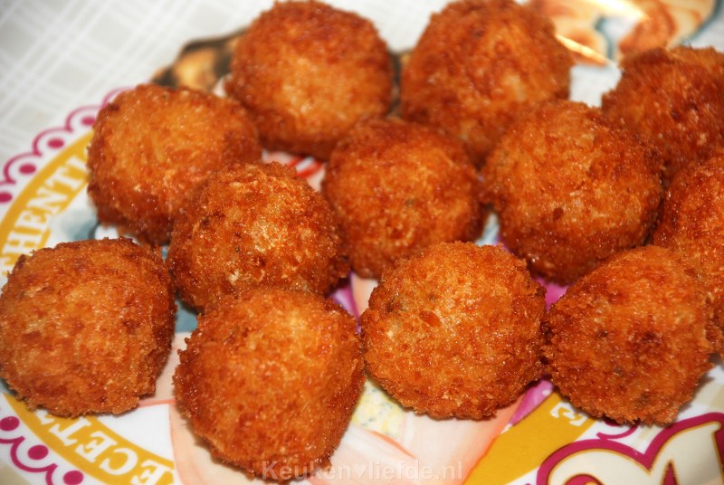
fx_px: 4078
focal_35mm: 202
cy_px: 242
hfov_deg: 10.1
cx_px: 362
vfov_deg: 6.8
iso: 200
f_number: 5.6
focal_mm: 135
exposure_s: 1/60
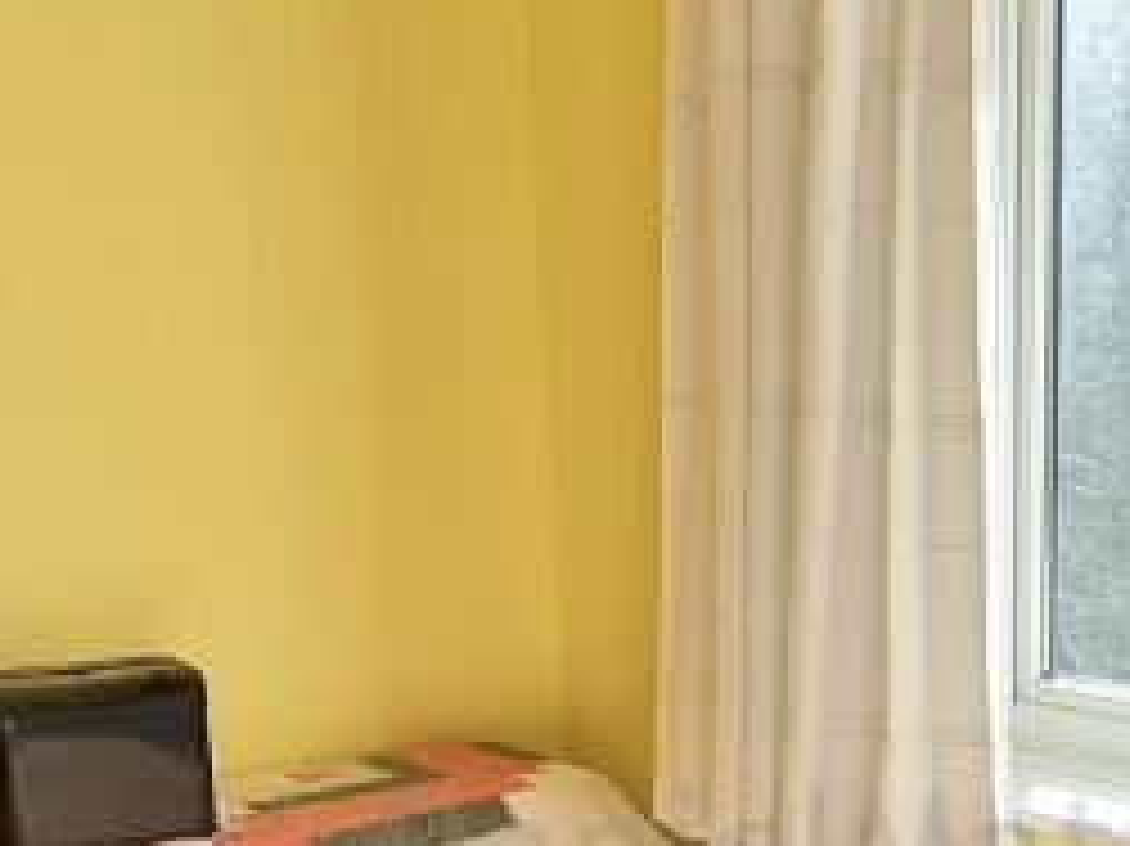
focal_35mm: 53
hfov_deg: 34.9
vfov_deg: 25.8
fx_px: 1729
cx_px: 932
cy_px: 886
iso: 50
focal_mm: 2.2
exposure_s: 1/303
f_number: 2.2
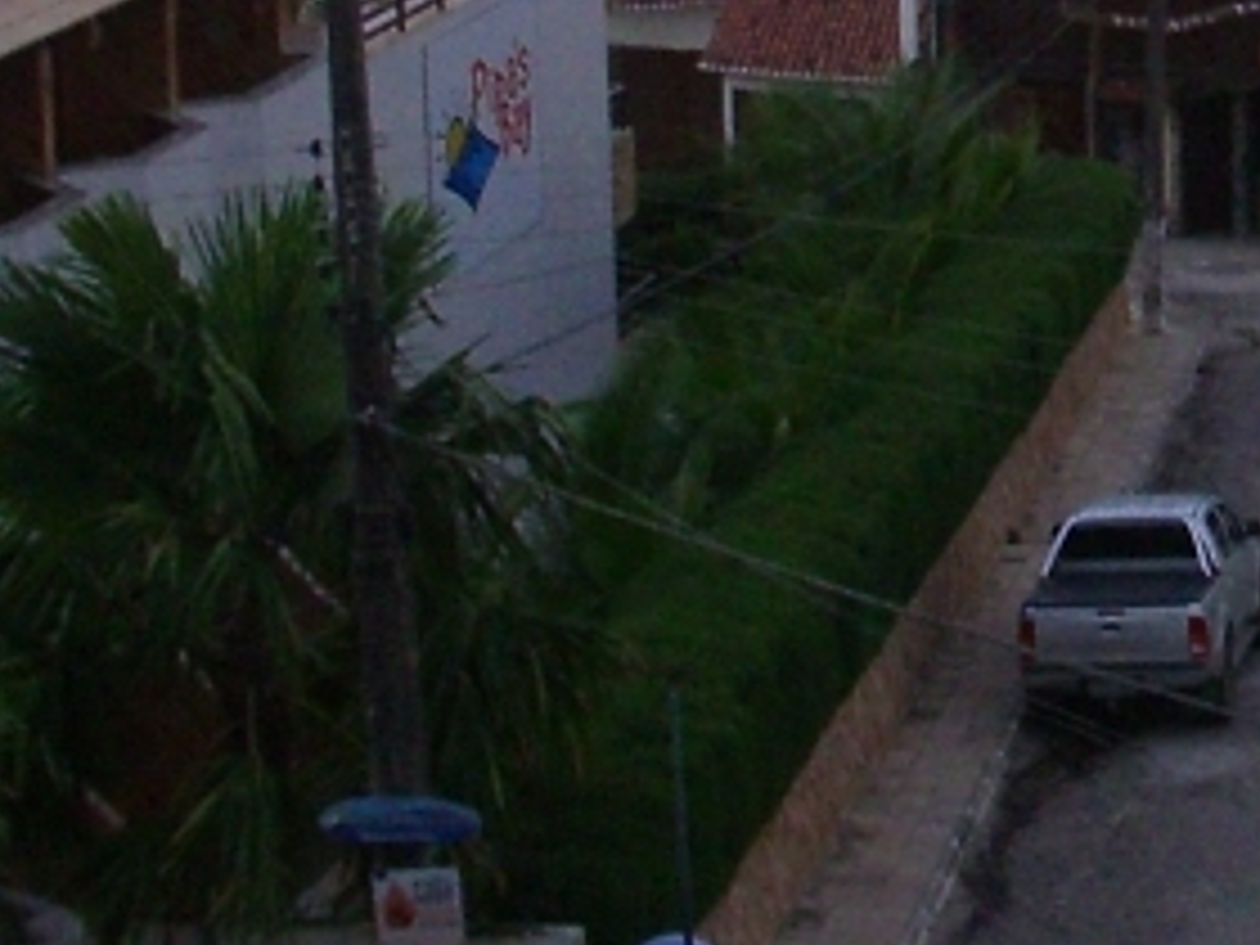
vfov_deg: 11.3
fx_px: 4659
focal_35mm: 128
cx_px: 1530
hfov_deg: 14.9
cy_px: -248
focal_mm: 5.8
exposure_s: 1/20
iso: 200
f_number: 2.6
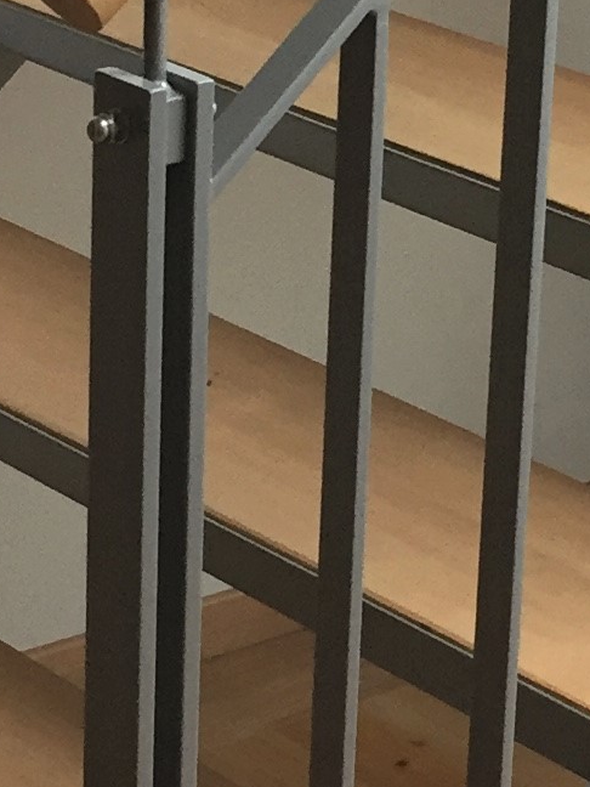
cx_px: 284
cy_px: 183
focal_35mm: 146
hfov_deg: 10.2
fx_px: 3318
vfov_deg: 13.5
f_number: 2.2
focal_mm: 4.15
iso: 125
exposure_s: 1/33
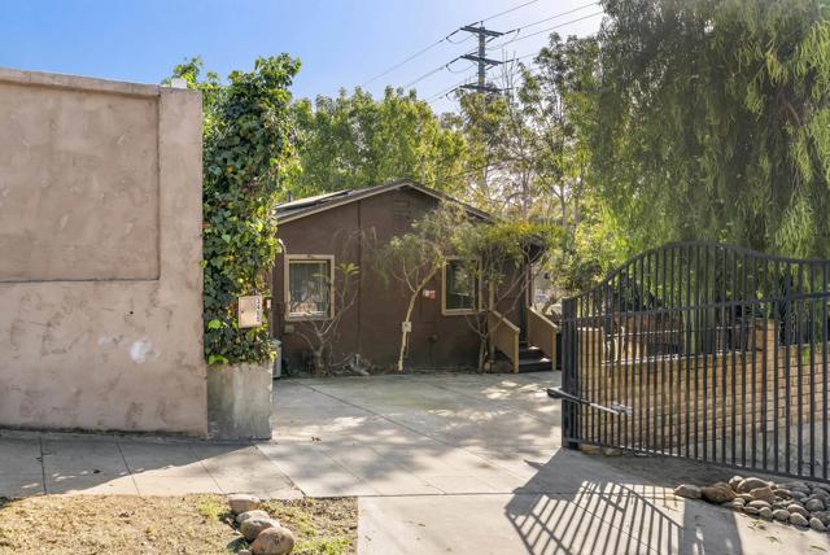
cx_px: 415
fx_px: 715
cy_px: 278
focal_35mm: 31
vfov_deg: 42.4
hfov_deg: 60.2
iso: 500
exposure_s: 1/400
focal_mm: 31
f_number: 8
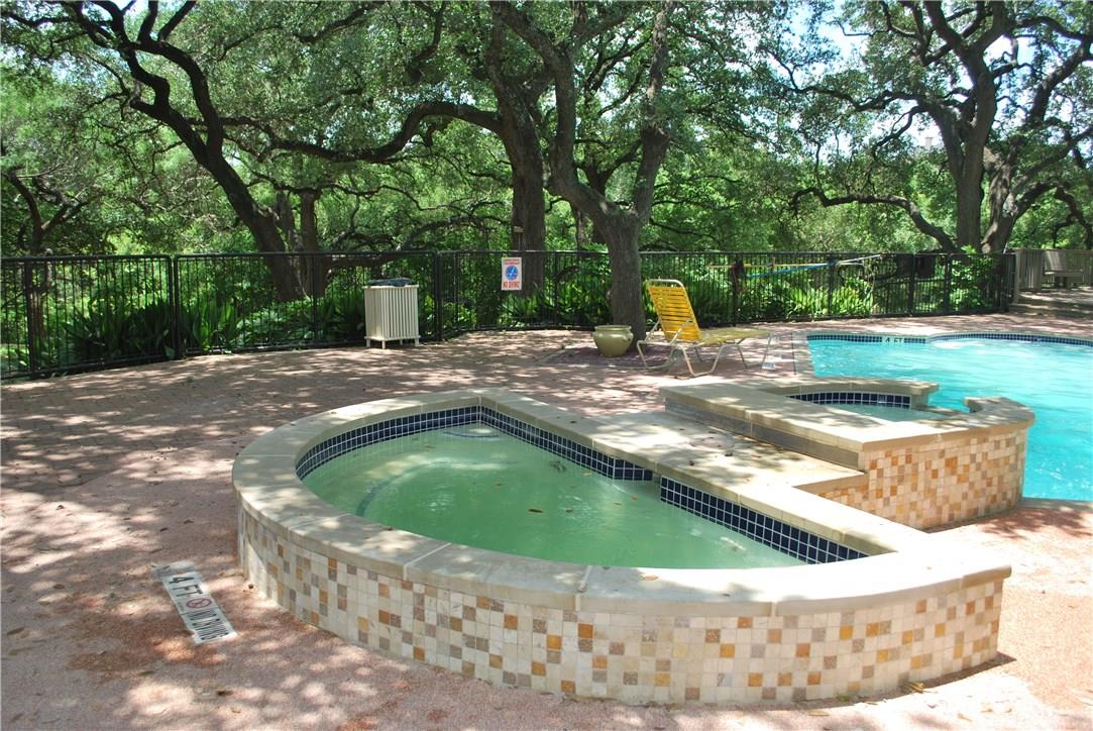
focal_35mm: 30
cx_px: 546
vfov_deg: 43.7
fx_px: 912
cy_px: 366
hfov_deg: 61.9
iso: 100
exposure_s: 1/200
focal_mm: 20
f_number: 5
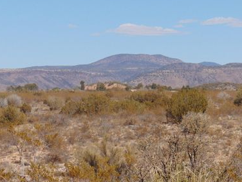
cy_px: 111
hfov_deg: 9.1
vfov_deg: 6.8
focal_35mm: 218
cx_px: 116
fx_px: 1524
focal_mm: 29.5
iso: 80
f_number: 10.4
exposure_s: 1/250
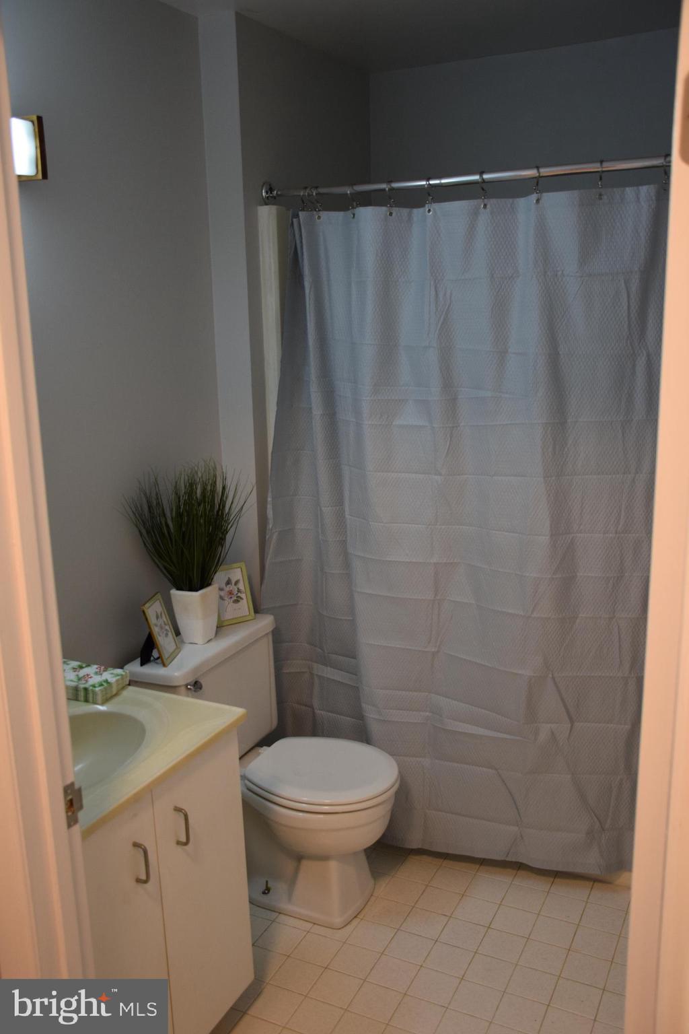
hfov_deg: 40.0
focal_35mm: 33
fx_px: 947
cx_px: 344
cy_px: 517
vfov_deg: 57.2
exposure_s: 1/60
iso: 800
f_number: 4
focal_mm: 22
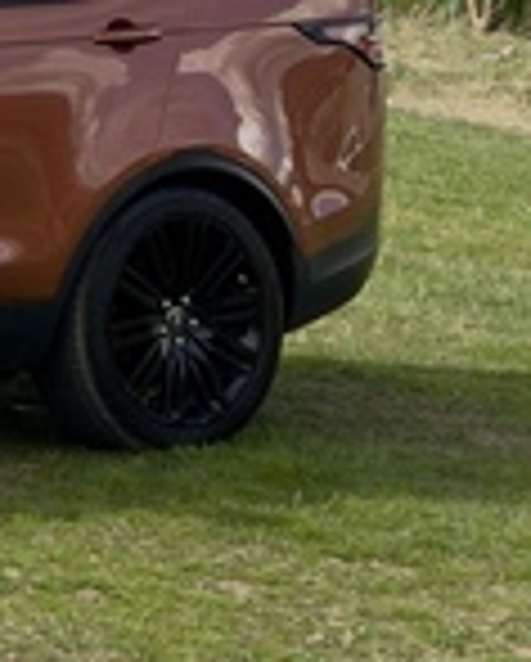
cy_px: -401
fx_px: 3744
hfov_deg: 7.8
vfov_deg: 9.7
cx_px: -446
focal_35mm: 191
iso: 64
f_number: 1.78
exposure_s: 1/7143
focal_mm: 6.76
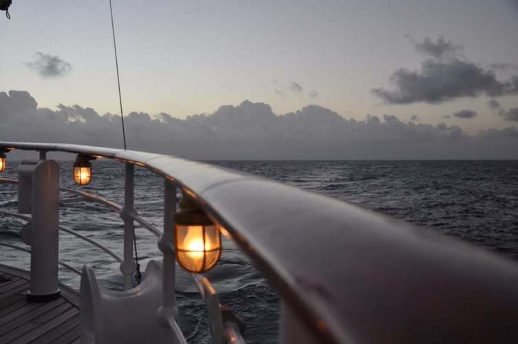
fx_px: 539
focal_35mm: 38
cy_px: 172
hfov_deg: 51.3
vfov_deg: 35.4
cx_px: 259
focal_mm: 25
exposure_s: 1/100
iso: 400
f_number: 5
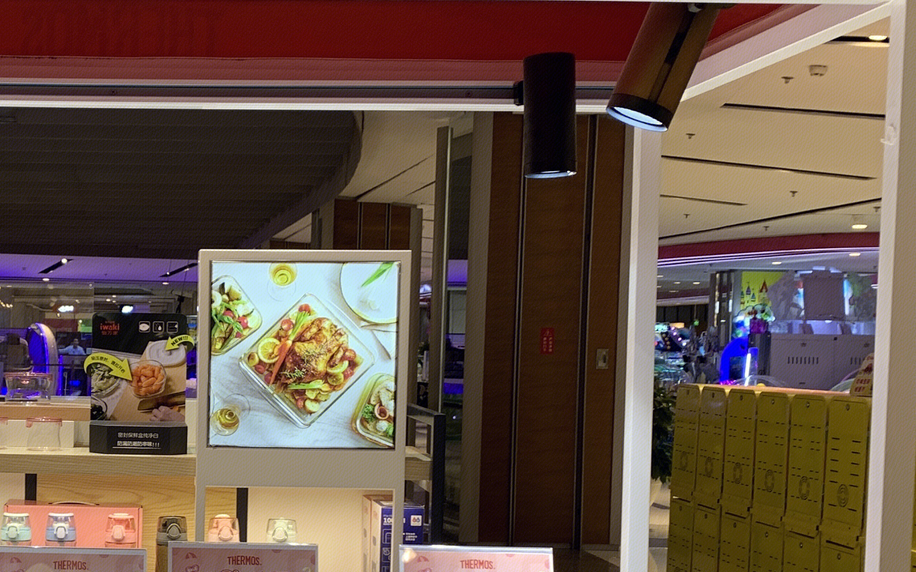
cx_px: 72
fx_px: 1548
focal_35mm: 62
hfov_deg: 31.3
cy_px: 461
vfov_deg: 20.7
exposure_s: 1/100
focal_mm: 4.25
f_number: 1.8
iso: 32
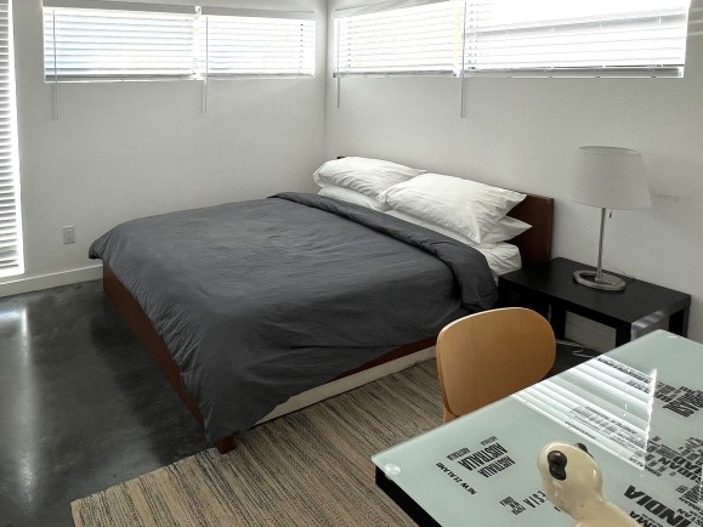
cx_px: 193
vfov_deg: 55.7
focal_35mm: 23
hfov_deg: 70.0
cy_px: 125
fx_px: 467
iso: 40
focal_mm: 1.57
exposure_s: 1/99
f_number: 1.8
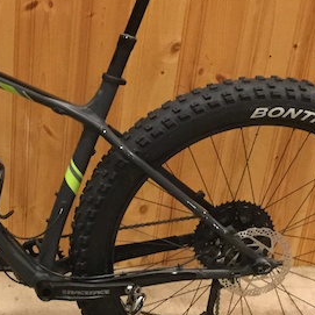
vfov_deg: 21.2
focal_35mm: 81
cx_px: -43
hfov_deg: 20.3
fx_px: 834
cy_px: 229
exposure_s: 1/15
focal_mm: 3.3
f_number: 2.4
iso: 250
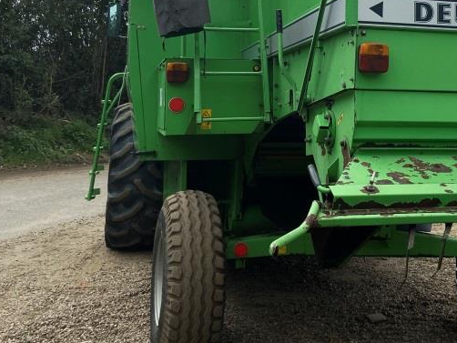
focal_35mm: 53
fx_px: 700
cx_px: 358
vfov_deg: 27.0
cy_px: 67
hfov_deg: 35.1
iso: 32
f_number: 1.8
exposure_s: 1/1808
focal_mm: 4.25
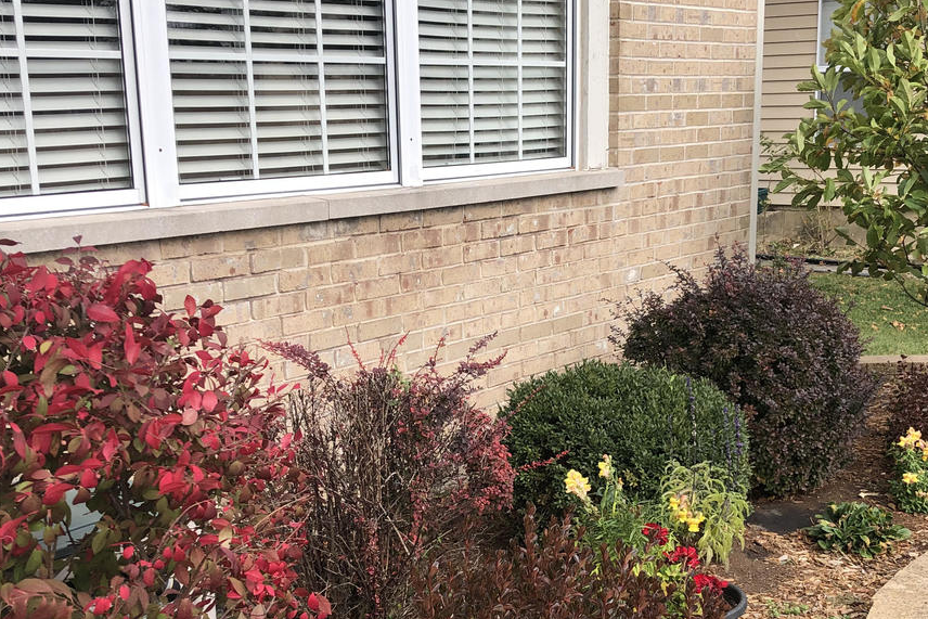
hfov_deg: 40.3
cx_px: 505
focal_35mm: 49
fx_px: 1263
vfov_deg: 27.3
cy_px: 444
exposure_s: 1/1043
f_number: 1.8
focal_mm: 4
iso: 20
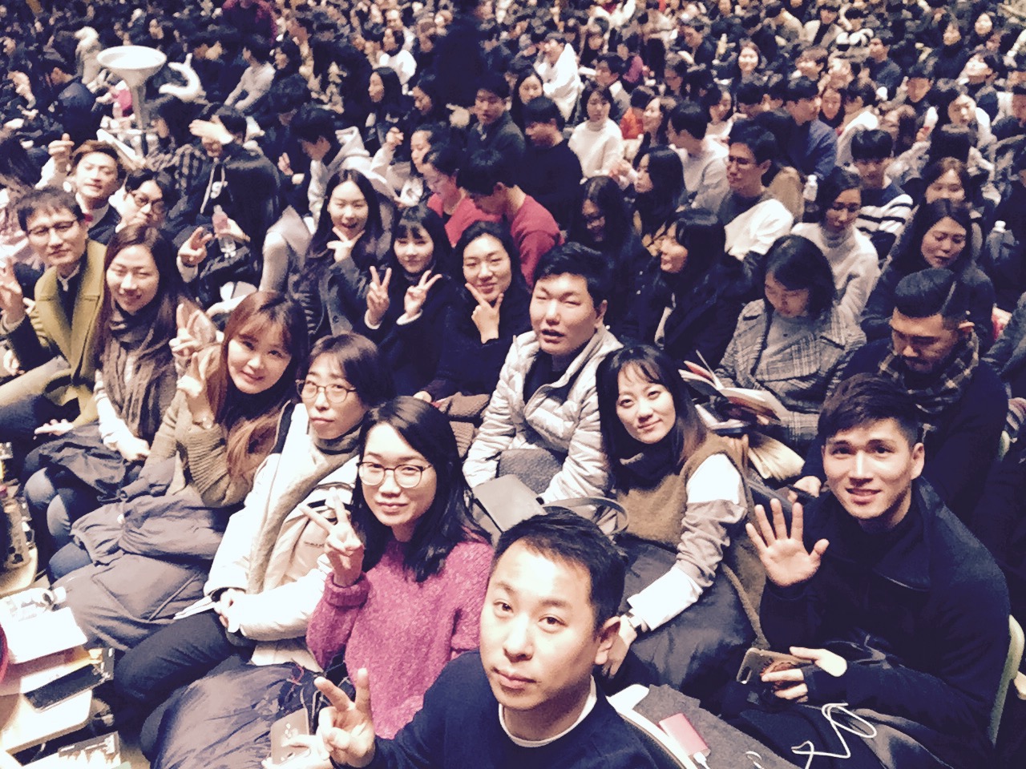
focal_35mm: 31
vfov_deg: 45.4
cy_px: 384
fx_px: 919
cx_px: 513
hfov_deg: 58.4
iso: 320
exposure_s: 1/20
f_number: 2.2
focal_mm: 2.65
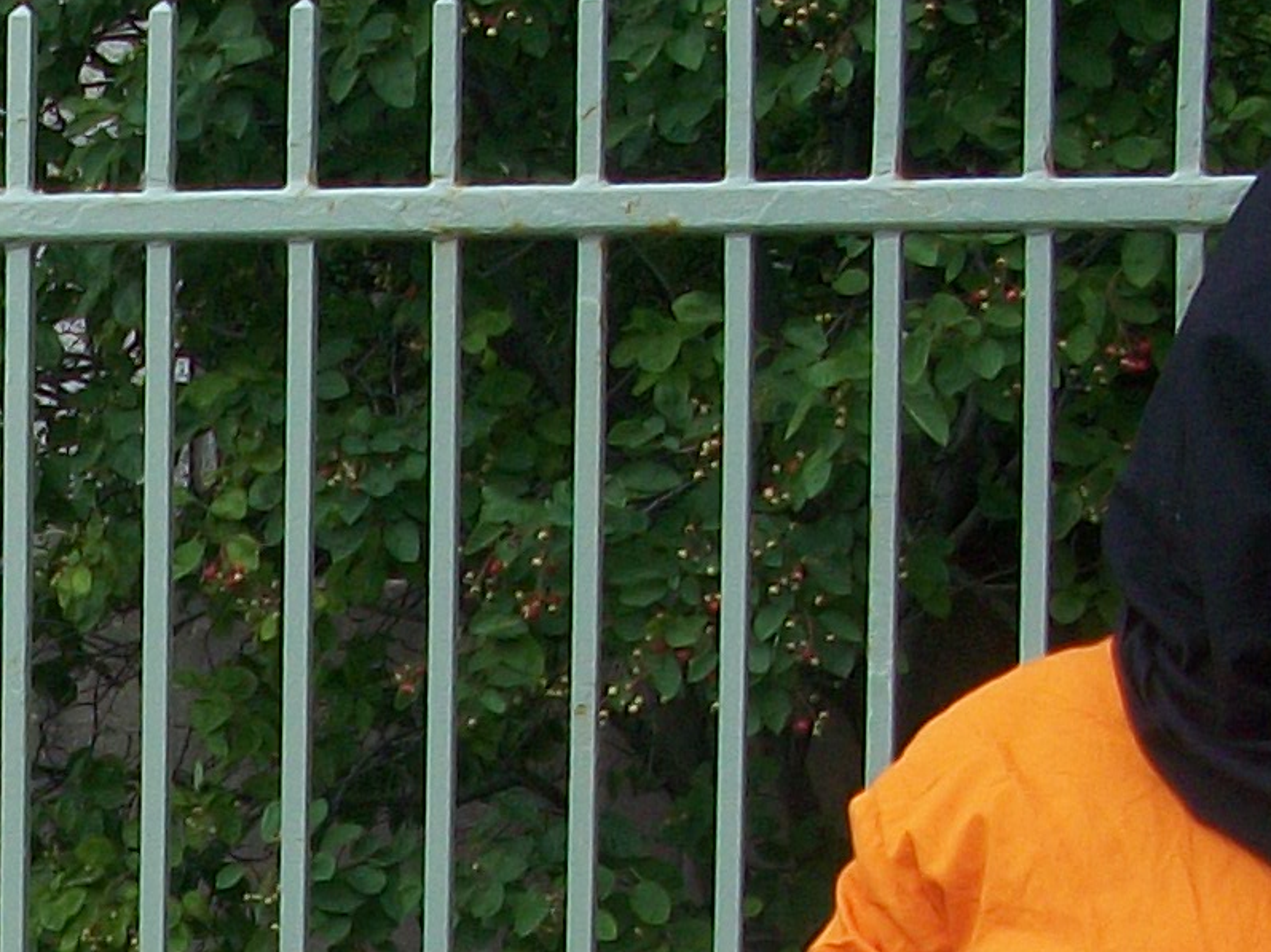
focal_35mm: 161
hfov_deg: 11.7
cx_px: -689
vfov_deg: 9.0
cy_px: 1437
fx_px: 5909
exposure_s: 1/320
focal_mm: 6.3
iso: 80
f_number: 3.1
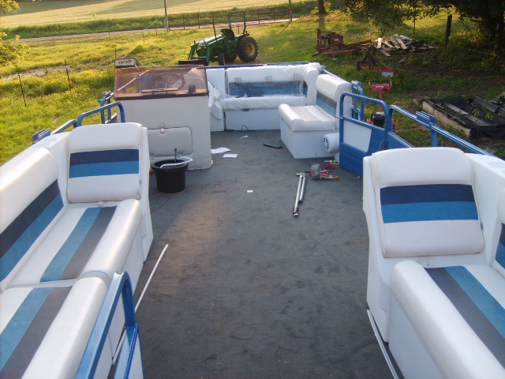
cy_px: 190
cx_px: 252
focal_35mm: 35
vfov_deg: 40.7
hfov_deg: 52.6
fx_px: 511
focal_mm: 5.8
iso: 50
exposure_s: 1/250
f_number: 2.8
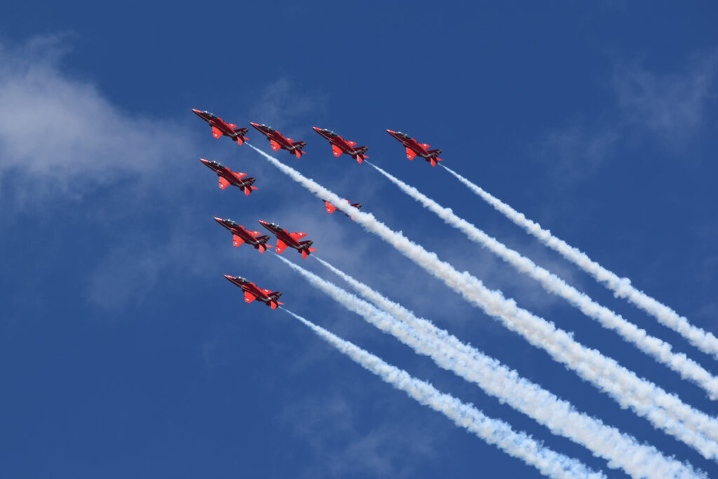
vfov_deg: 4.8
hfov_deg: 7.2
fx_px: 5685
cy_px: 240
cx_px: 359
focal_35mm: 285
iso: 200
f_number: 8
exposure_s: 1/1000
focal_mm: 190
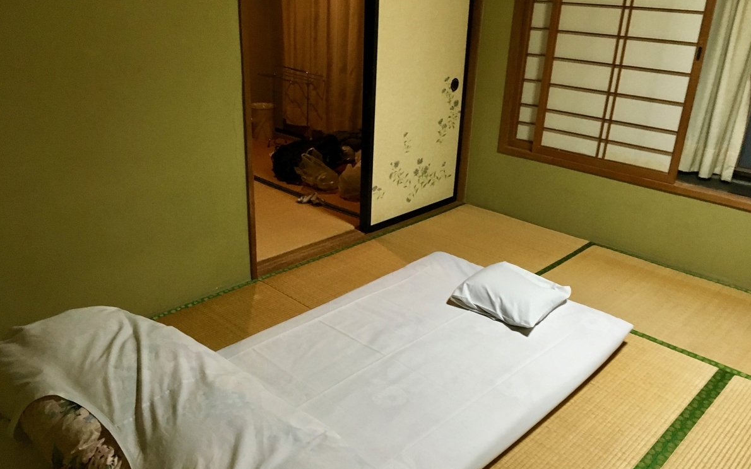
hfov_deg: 61.2
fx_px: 635
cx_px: 374
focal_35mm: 31
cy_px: 242
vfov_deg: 40.6
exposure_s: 1/33
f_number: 2.2
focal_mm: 4.15
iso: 200
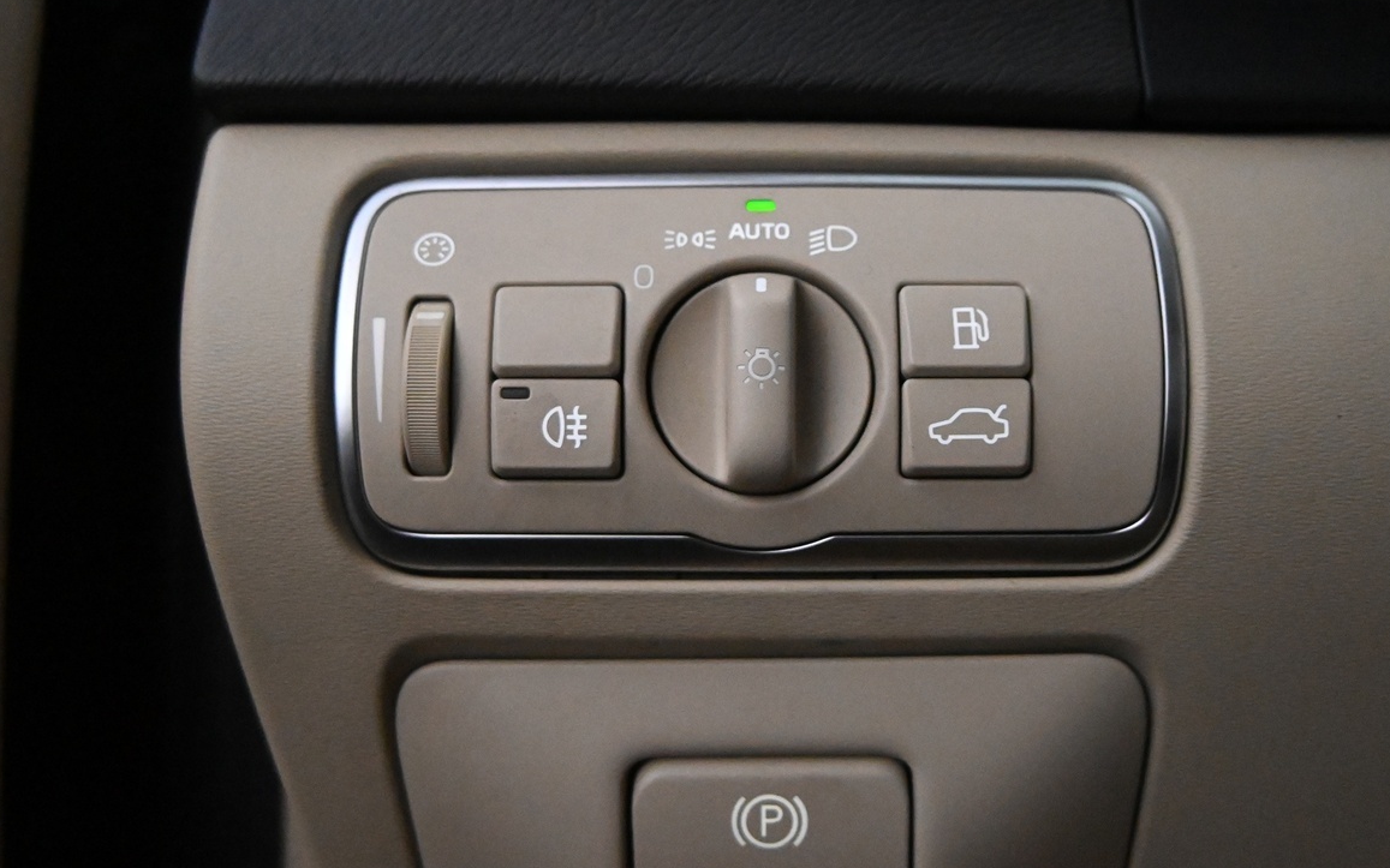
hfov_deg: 19.5
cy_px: 373
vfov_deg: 12.2
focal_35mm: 107
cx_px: 766
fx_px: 4053
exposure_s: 1/200
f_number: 7.1
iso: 8000
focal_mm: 50
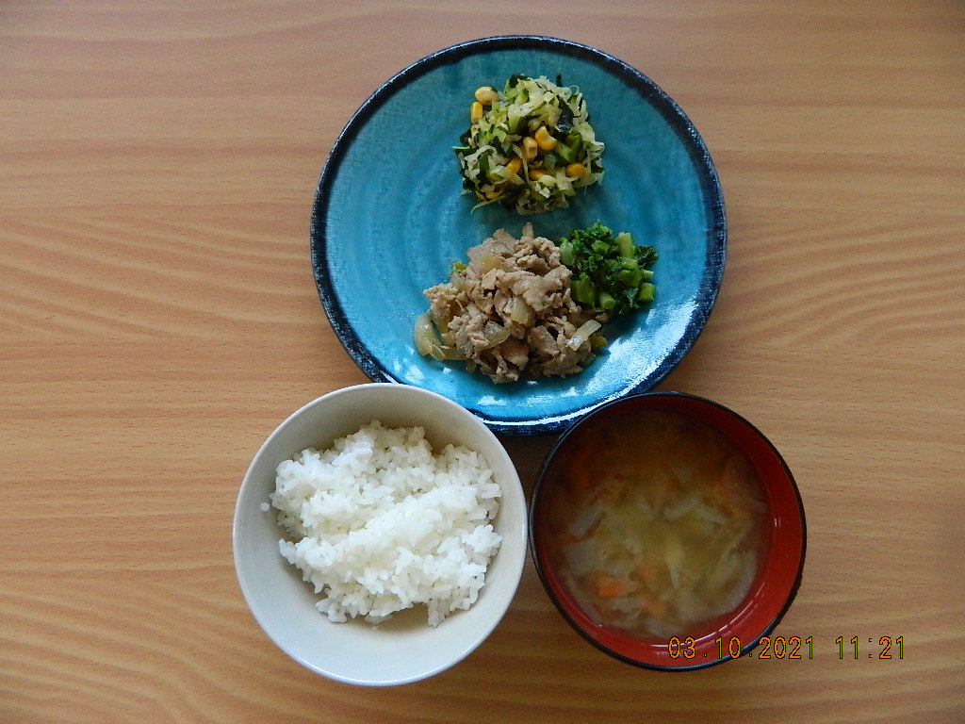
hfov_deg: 69.4
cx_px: 482
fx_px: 697
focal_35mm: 25
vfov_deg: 54.9
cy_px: 362
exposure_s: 1/100
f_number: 3.1
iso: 400
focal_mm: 4.5
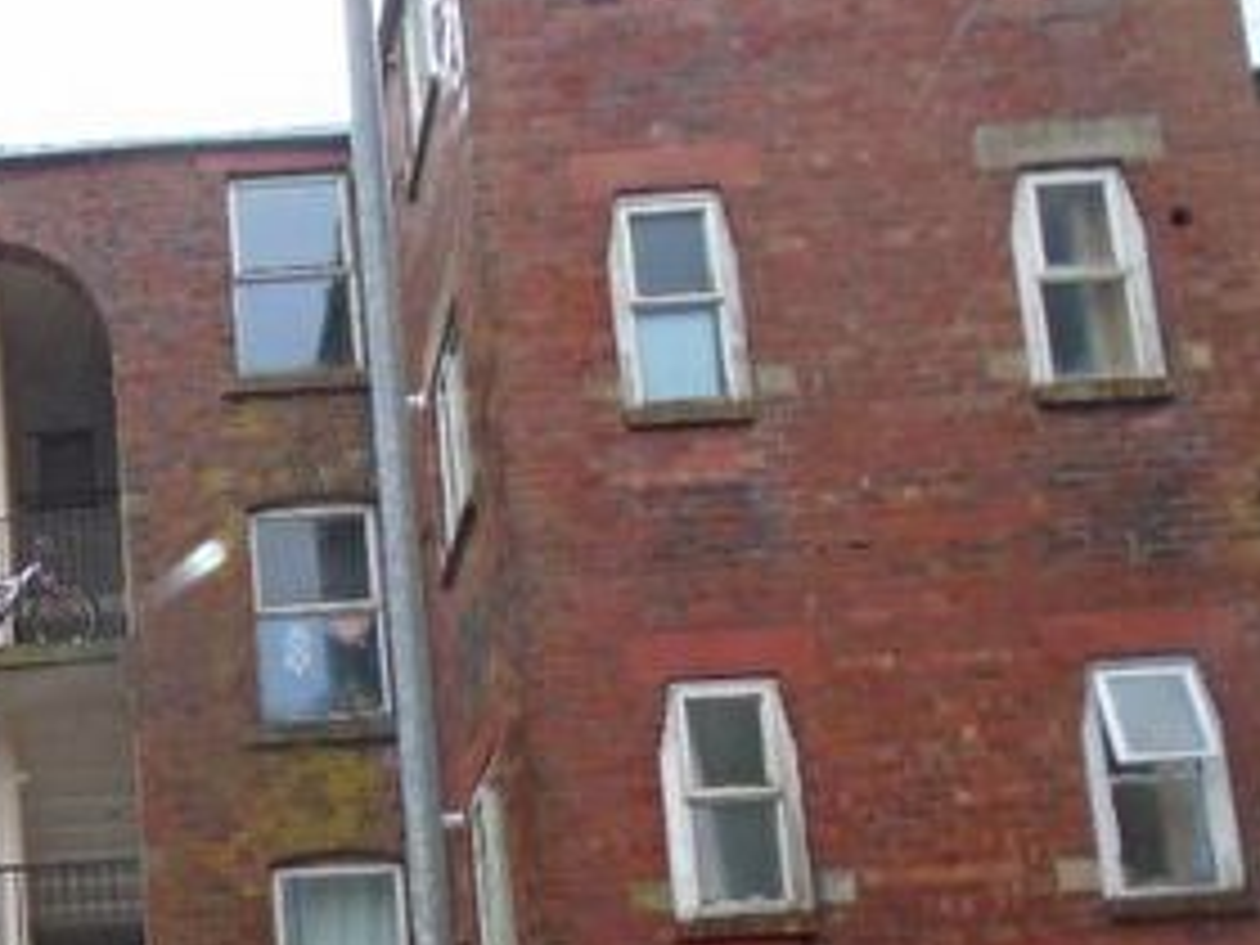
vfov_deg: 21.8
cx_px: -40
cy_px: 929
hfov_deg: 27.8
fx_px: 2366
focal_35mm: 65
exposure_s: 1/60
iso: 100
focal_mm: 4.6
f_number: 3.2
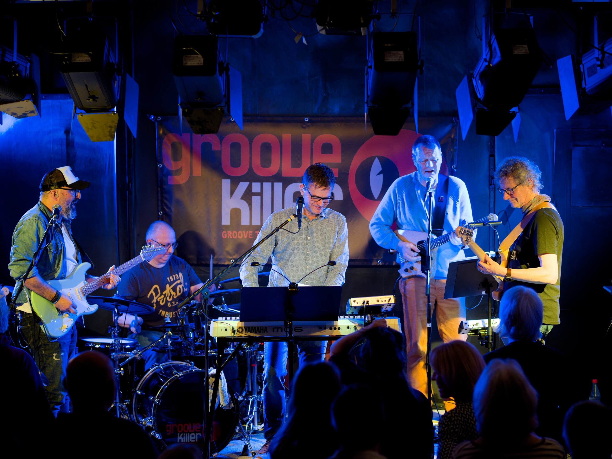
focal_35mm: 112
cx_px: 306
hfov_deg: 17.6
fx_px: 1980
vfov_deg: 13.2
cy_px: 230
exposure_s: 1/200
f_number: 1.4
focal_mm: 56
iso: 1250
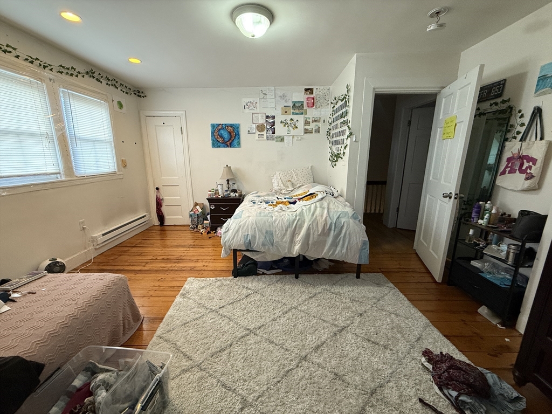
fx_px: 223
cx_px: 276
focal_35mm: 14
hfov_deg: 102.1
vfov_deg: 85.7
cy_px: 207
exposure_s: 1/60
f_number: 2.2
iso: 400
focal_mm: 2.22
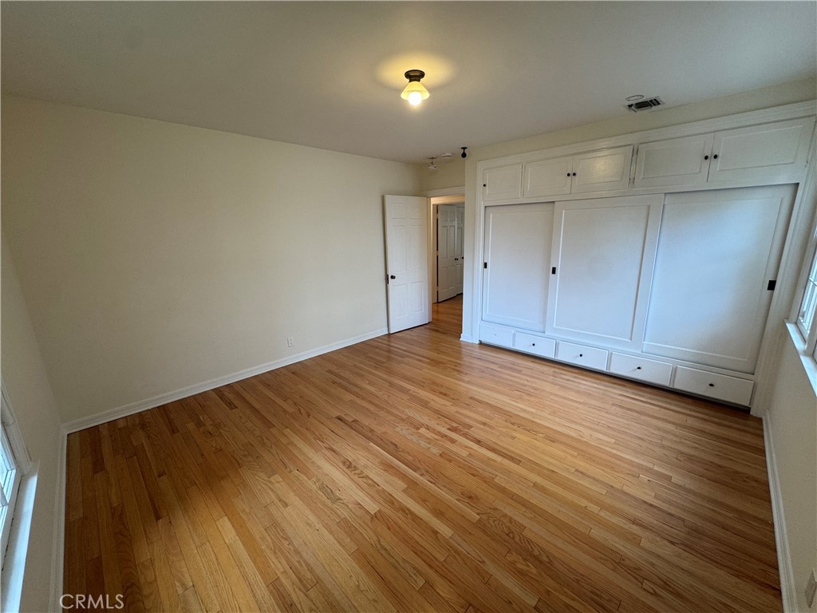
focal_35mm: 14
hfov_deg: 102.1
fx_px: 330
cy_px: 306
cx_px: 408
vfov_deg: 85.7
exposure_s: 1/120
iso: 100
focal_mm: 2.22
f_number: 2.2
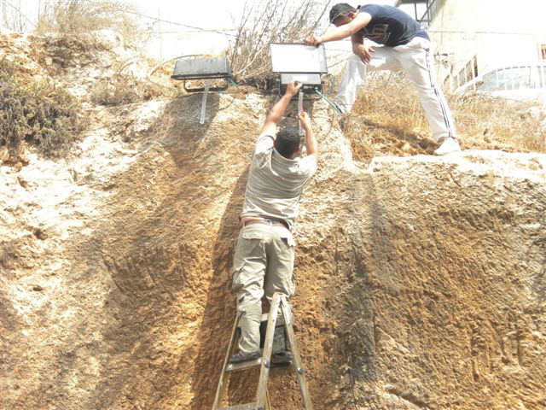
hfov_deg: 23.0
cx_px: 273
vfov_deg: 17.4
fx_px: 1341
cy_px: 205
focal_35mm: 85
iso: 90
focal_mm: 15
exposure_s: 1/190
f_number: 5.1
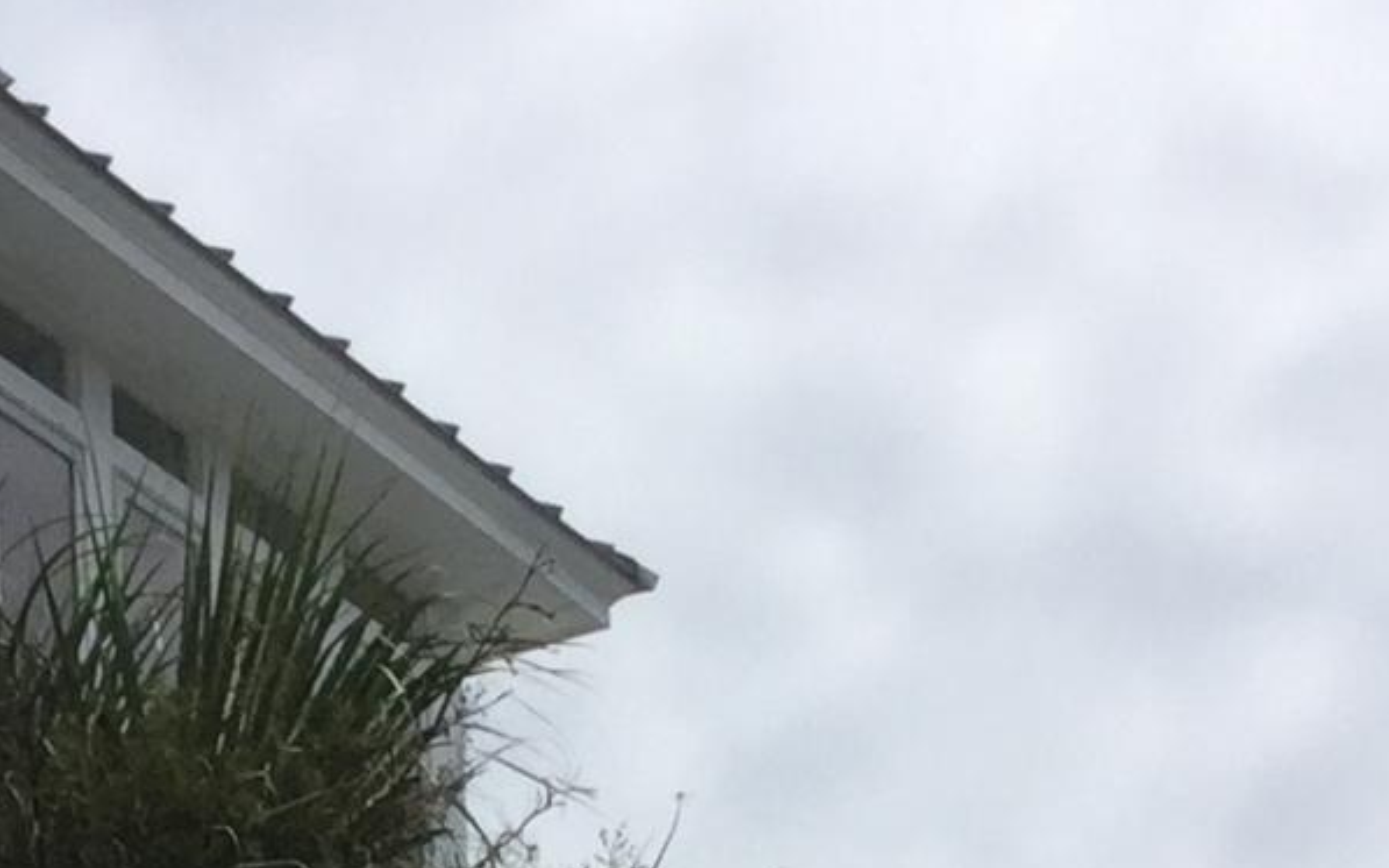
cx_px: -161
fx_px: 6245
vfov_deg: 7.3
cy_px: 2308
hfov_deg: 12.5
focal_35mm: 165
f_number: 2.4
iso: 25
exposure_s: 1/3135
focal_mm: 3.3
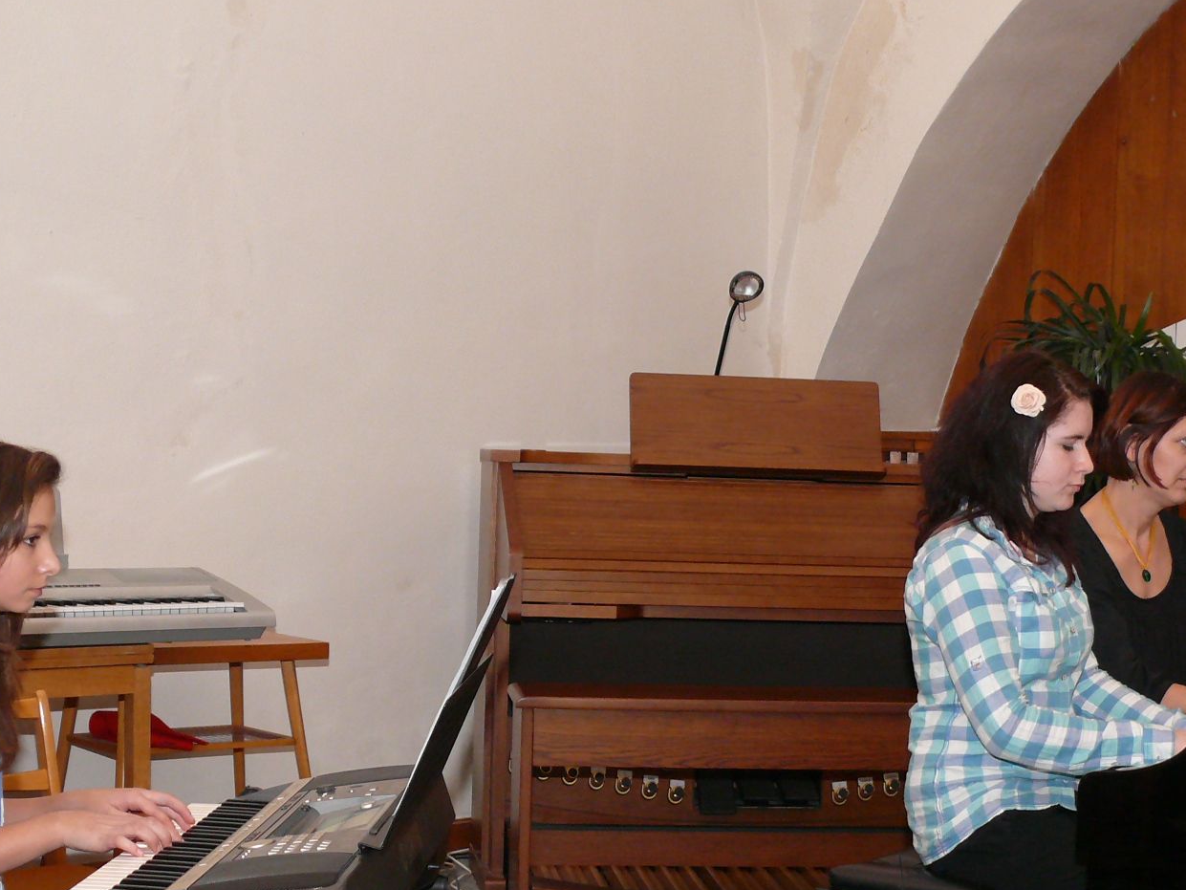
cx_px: 720
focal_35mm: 66
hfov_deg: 29.3
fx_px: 2261
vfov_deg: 22.1
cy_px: 648
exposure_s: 1/50
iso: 200
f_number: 2.8
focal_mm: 8.1
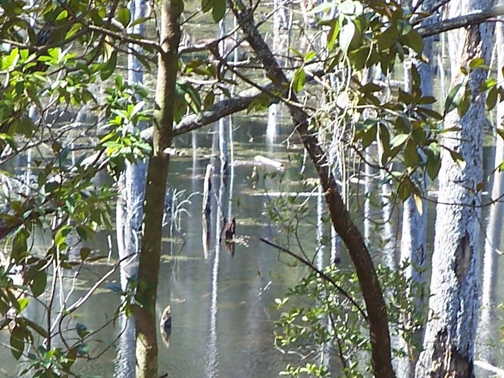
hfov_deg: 4.6
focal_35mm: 430
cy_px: 275
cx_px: 353
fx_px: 6259
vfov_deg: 3.5
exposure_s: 1/125
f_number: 3.2
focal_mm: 28
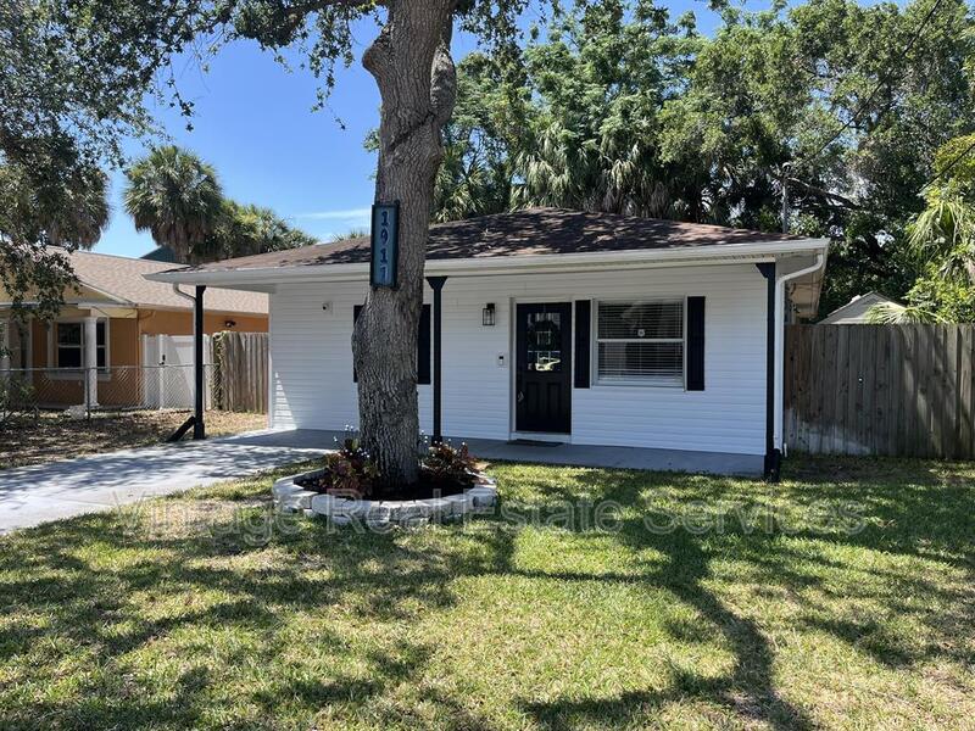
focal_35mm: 26
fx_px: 732
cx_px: 488
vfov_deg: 53.1
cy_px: 366
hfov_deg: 67.3
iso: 50
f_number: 1.6
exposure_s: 1/1266
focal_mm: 5.1
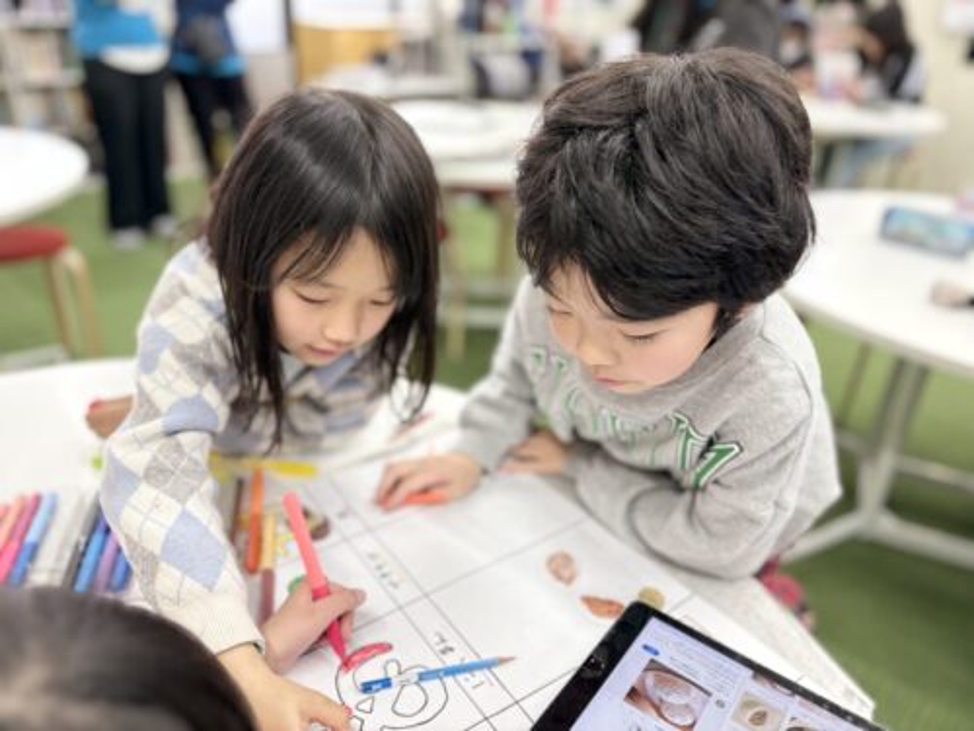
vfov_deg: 53.1
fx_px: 732
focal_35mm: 26
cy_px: 366
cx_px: 487
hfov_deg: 67.3
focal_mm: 5.96
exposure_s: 1/96
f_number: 1.6
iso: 125
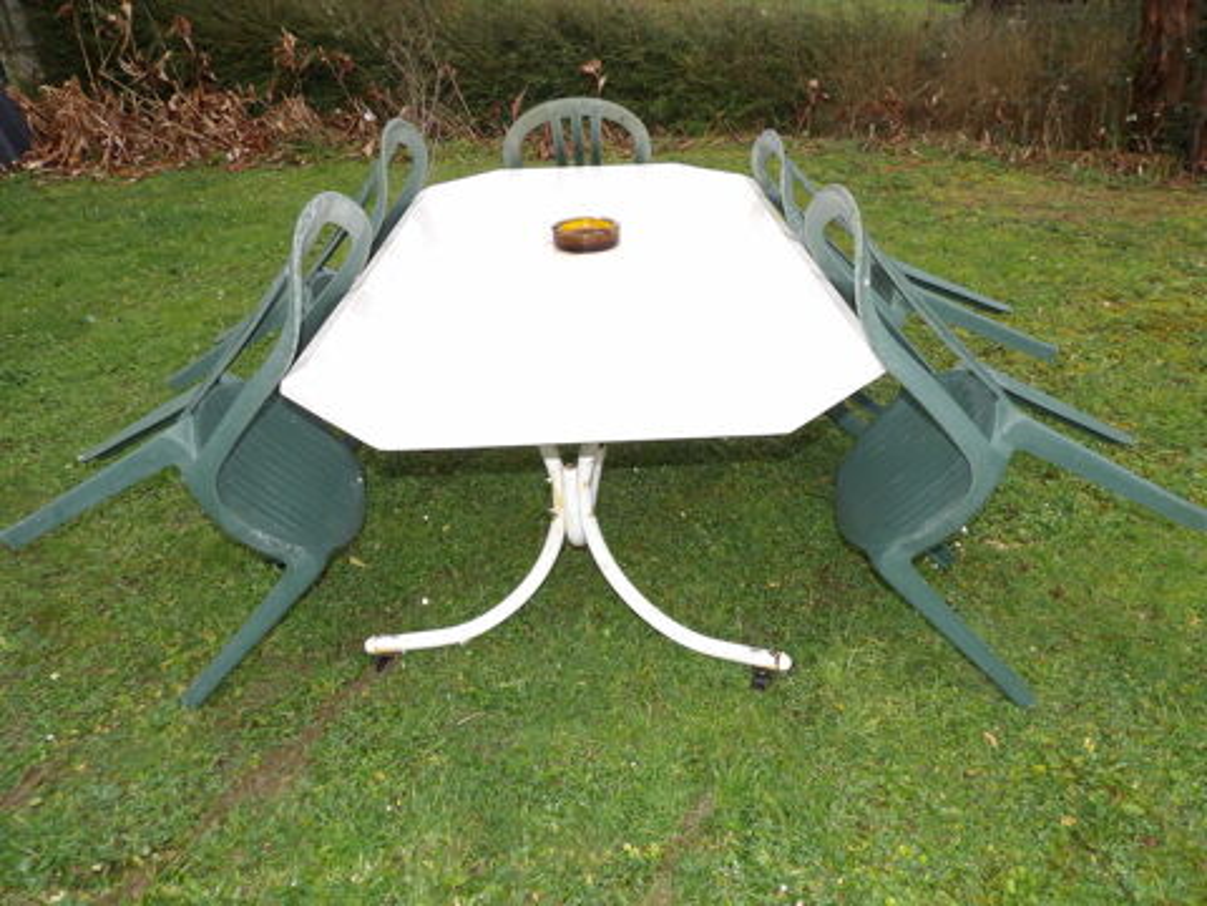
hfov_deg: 71.6
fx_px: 837
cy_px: 453
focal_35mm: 24
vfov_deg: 56.8
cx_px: 604
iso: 200
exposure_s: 1/184
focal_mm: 4.3
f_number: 3.2
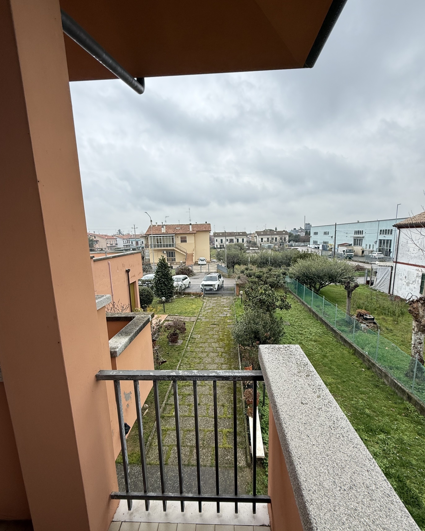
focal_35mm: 16
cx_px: 217
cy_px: 281
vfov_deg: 93.0
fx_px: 252
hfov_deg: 80.4
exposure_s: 1/549
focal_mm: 2.22
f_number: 2.2
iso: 64
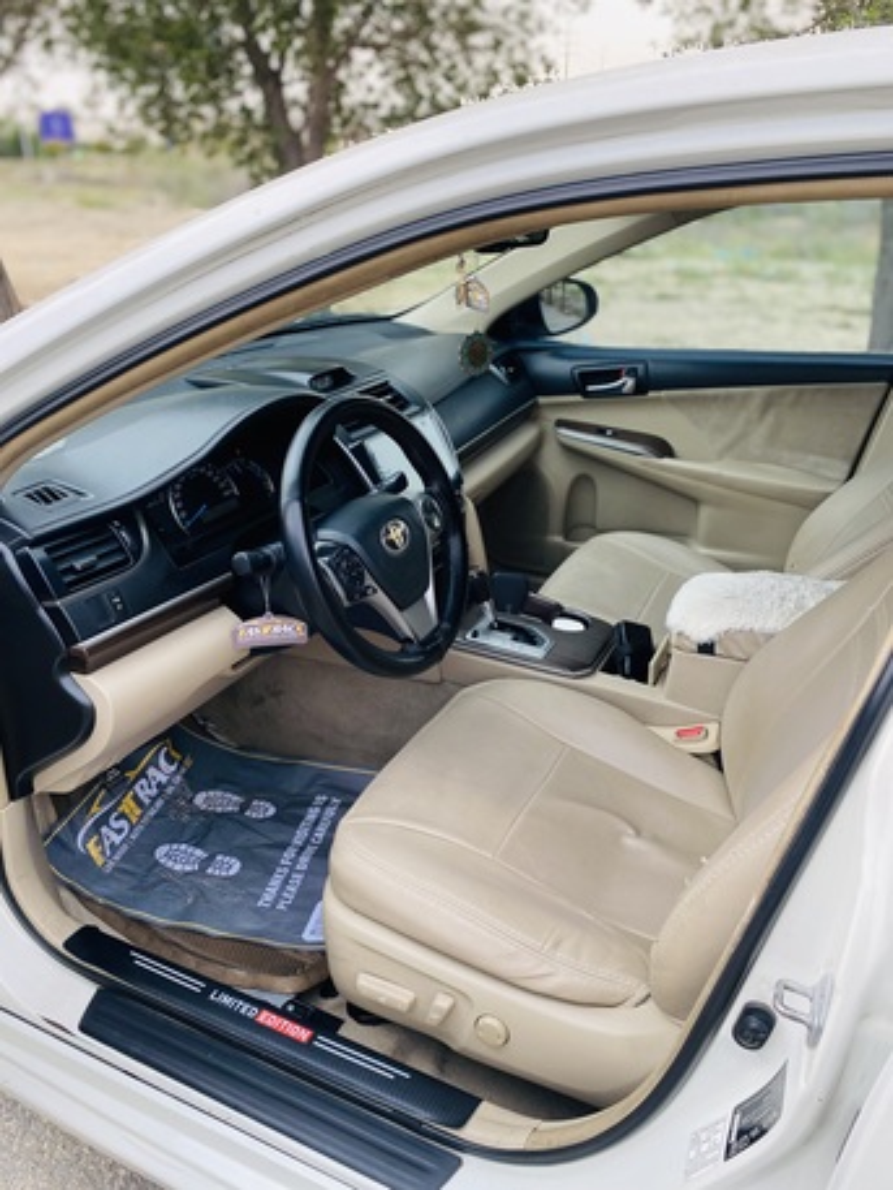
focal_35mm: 26
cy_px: 595
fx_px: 894
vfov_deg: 67.3
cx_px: 446
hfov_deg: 53.1
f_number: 1.8
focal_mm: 4.25
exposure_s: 1/192
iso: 32
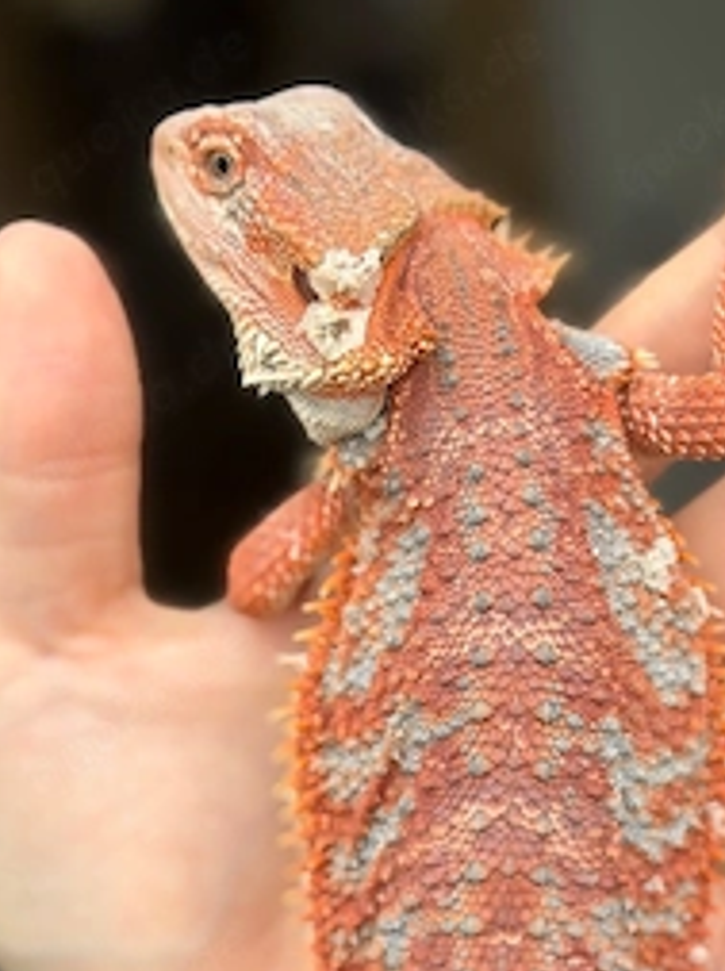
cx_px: 514
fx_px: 2128
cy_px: 752
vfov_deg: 25.3
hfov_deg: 19.2
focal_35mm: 76
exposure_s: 1/478
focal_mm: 6.76
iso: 64
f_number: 1.78
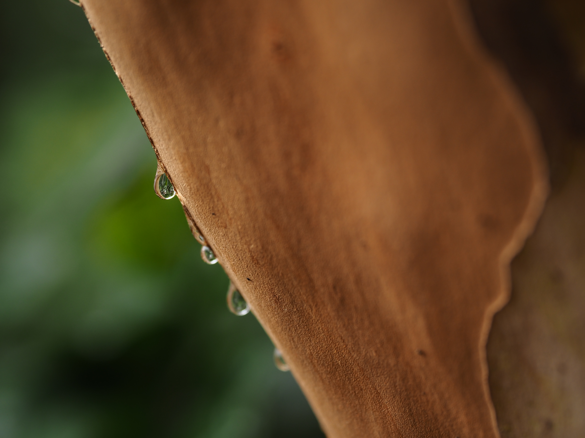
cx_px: 292
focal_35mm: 200
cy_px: 219
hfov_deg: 9.9
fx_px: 3380
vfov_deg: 7.4
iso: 200
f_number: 4
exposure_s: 1/80
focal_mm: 100
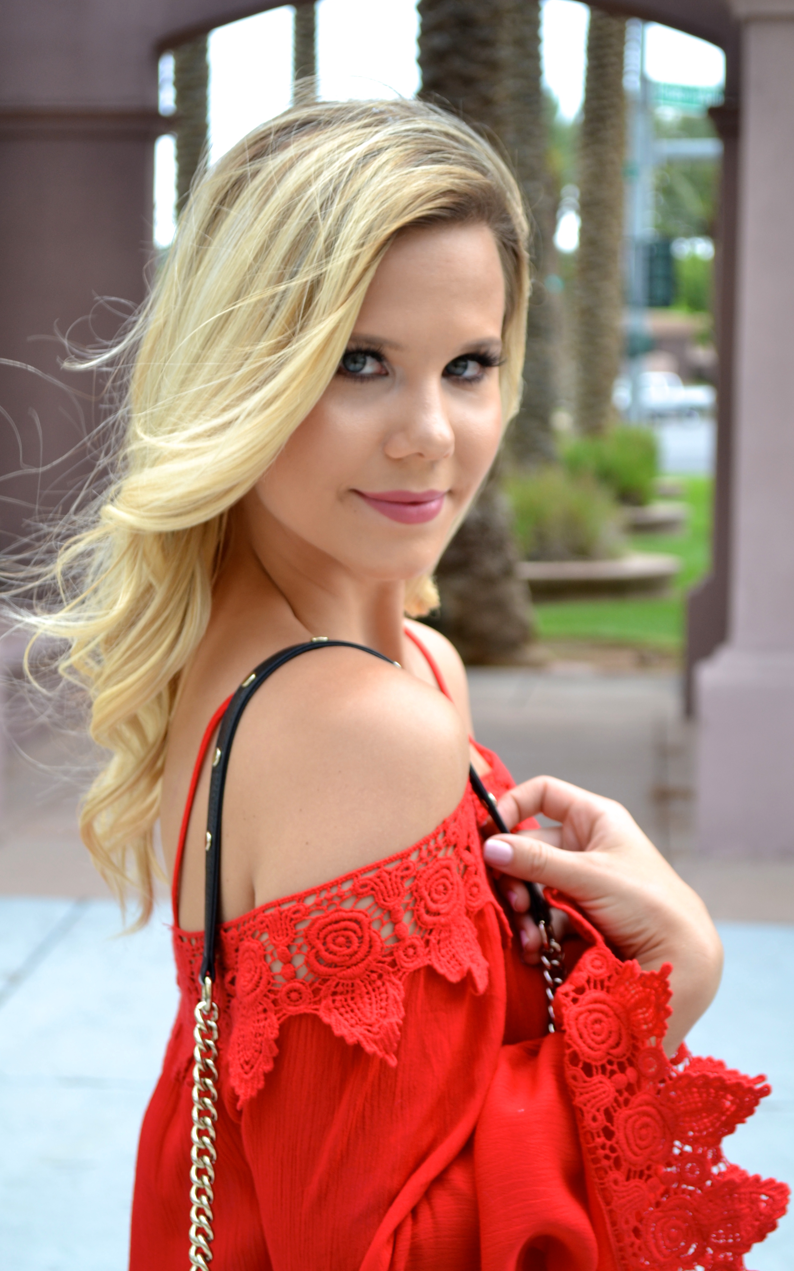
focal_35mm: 70
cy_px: 632
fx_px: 2407
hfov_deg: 18.7
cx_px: 385
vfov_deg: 29.6
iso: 200
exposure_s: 1/200
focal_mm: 45
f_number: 5.6
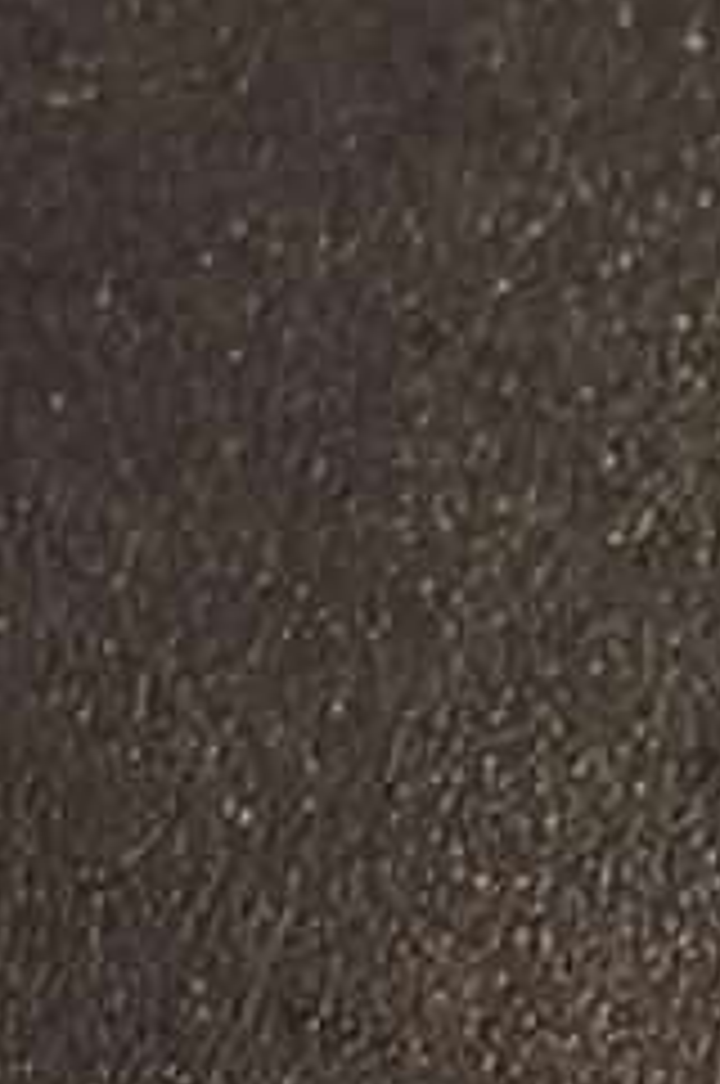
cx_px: 2061
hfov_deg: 7.0
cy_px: 3607
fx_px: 5385
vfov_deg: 8.7
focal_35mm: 179
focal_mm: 2.32
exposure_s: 1/100
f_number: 2
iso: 160
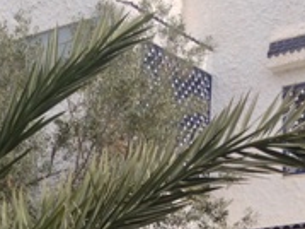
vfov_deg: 11.5
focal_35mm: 125
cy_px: 311
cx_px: 68
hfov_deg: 15.7
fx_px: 1101
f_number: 2.4
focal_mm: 4.28
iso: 50
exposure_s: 1/863
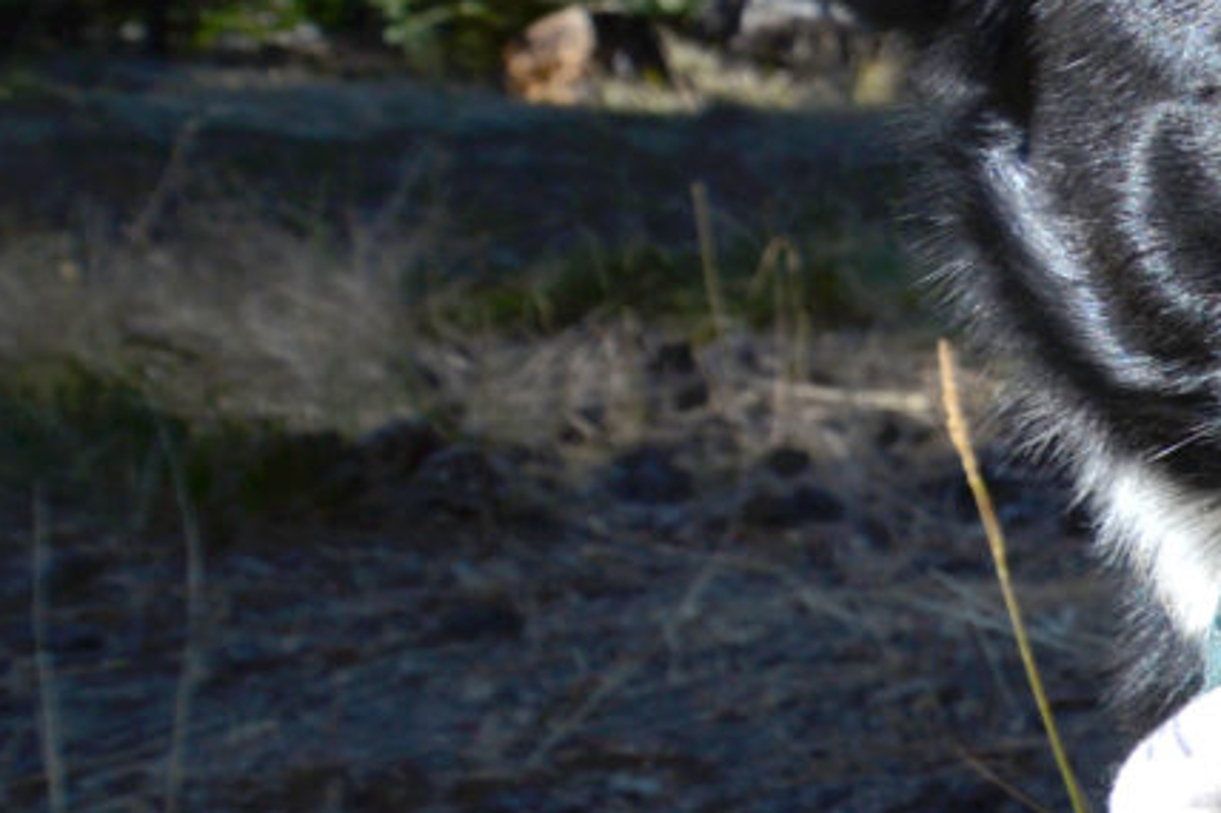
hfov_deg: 11.8
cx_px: 3224
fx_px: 4339
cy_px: -148
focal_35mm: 128
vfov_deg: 10.5
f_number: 8
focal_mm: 24
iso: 110
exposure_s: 1/250
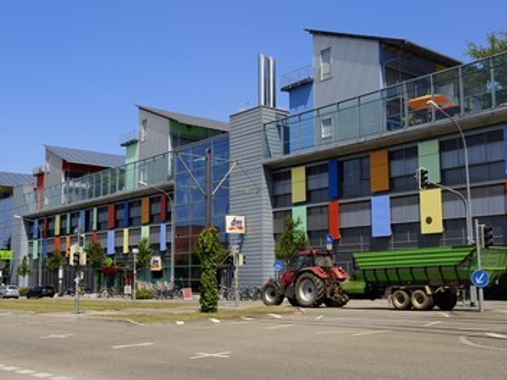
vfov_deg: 36.8
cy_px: 181
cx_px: 241
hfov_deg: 47.8
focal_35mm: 39
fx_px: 571
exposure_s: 1/320
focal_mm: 34
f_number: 11
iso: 200
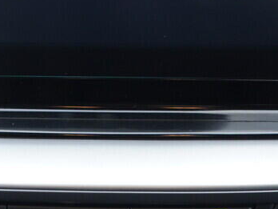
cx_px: 93
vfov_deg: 14.1
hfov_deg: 19.2
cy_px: -45
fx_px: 819
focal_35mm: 102
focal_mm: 24
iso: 250
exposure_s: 1/40
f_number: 2.8
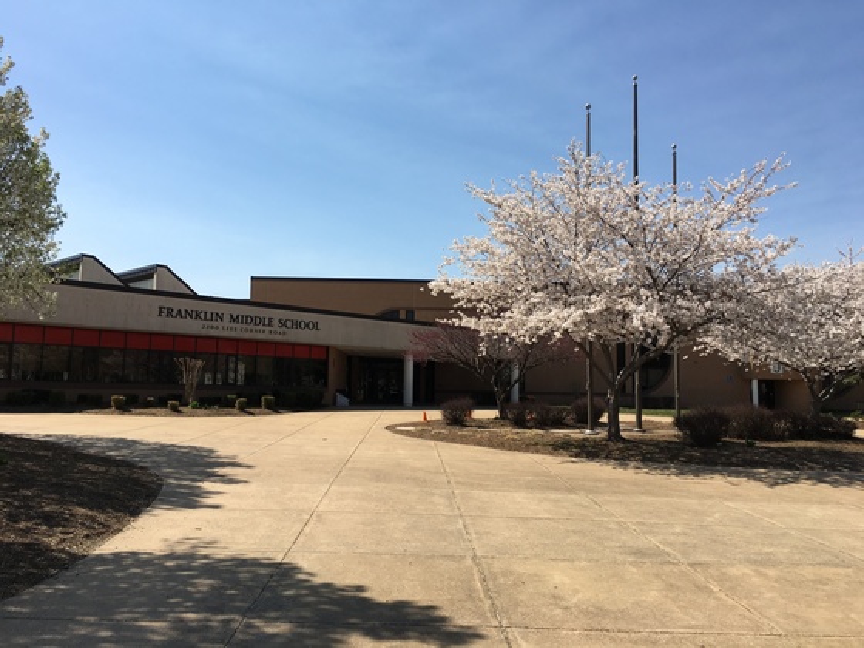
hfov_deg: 61.7
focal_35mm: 29
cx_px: 432
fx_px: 724
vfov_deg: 48.2
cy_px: 324
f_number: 2.2
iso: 25
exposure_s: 1/1972
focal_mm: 4.15
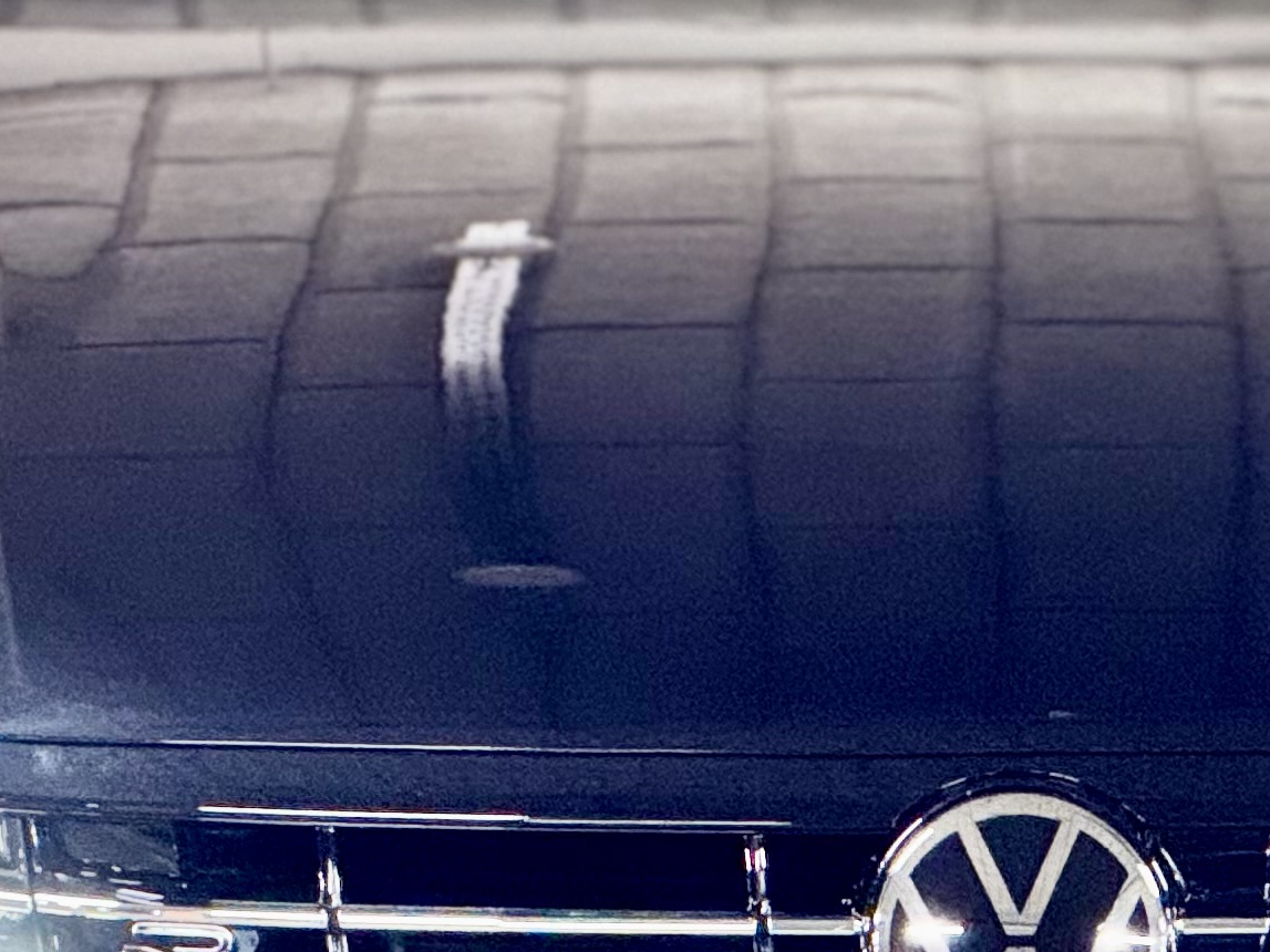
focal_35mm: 422
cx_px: 1073
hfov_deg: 4.7
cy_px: 520
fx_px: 15481
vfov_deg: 3.5
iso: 1250
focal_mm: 15.66
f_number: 2.8
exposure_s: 1/33
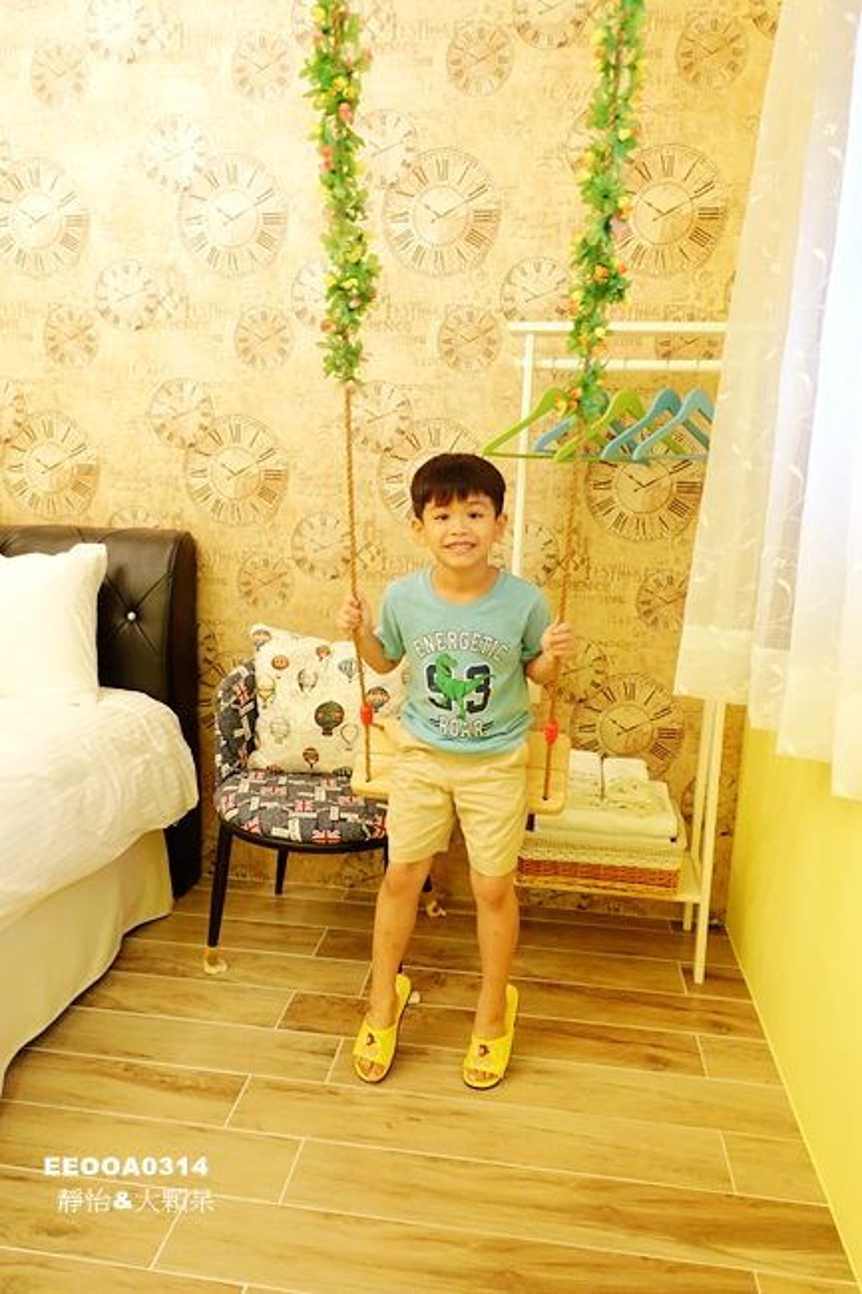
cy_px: 647
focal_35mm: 24
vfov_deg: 73.8
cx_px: 431
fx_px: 862
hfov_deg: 53.1
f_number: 2.5
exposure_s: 1/10
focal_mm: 8.8
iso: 800
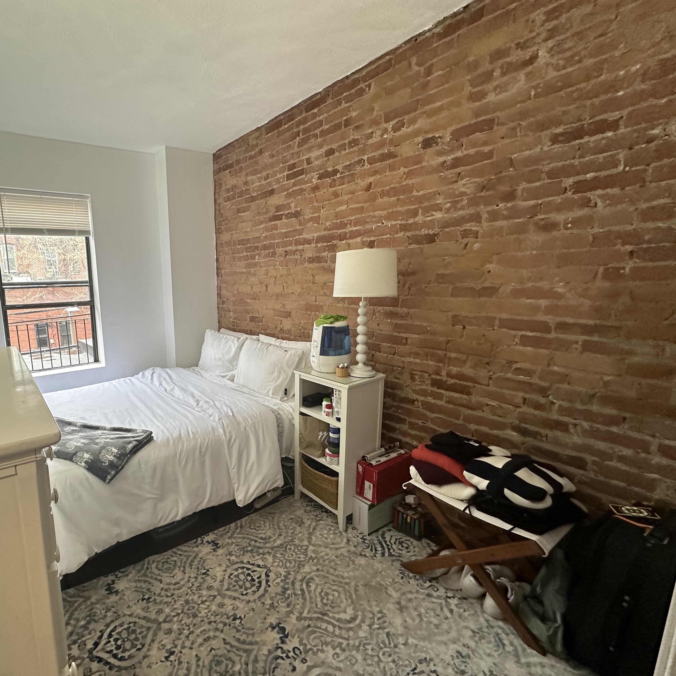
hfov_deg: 80.5
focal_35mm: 17
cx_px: 212
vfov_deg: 84.0
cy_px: 344
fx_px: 376
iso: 320
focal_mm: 2.22
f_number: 2.2
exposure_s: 1/68
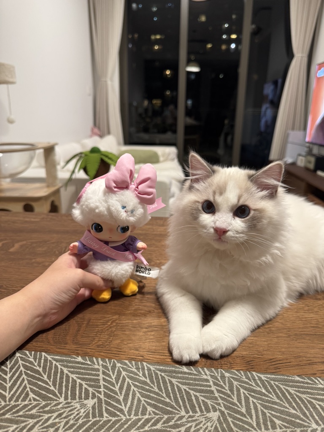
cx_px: 162
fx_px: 300
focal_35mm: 24
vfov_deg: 71.6
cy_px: 216
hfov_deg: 56.8
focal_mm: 6.76
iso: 250
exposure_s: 1/50
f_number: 1.78
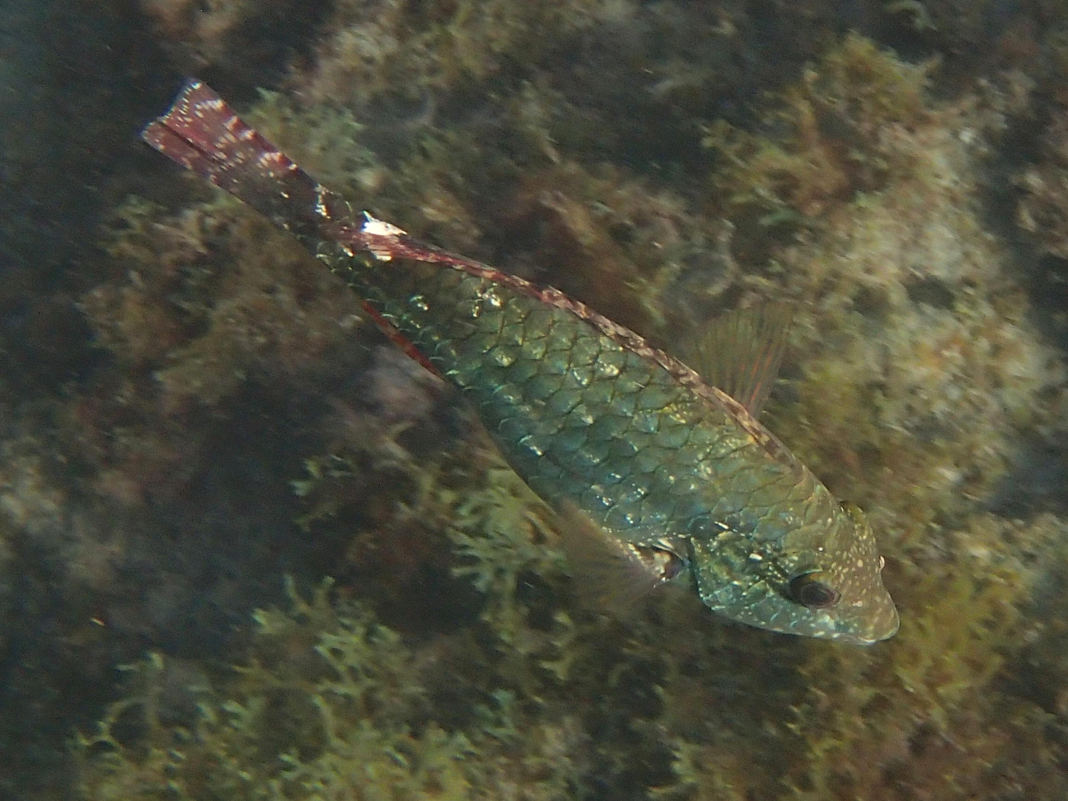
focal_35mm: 100
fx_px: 3085
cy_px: 400
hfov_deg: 19.6
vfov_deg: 14.8
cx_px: 534
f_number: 6.3
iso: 250
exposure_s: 1/200
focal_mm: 18
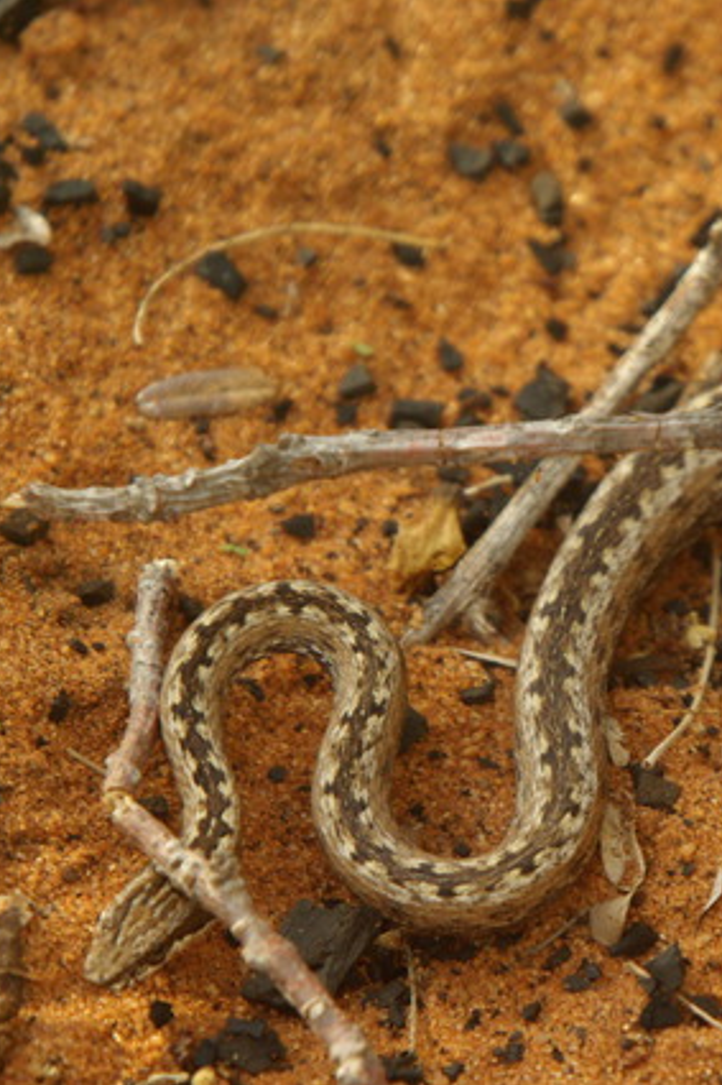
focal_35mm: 701
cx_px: 699
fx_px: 21104
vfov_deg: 2.9
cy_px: 542
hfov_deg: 2.0
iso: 200
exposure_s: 1/180
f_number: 6.7
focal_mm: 310
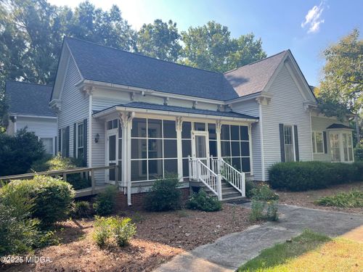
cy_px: 136
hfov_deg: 69.4
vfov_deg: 54.9
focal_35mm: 25
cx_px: 182
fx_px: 262
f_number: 1.6
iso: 32
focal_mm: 5.1
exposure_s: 1/509
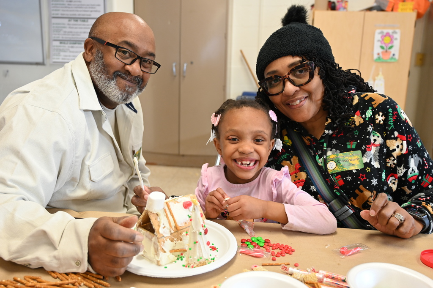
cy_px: 144
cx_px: 216
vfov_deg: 39.9
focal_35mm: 33
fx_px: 397
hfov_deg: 57.3
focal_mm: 33
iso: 900
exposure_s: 1/125
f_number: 4
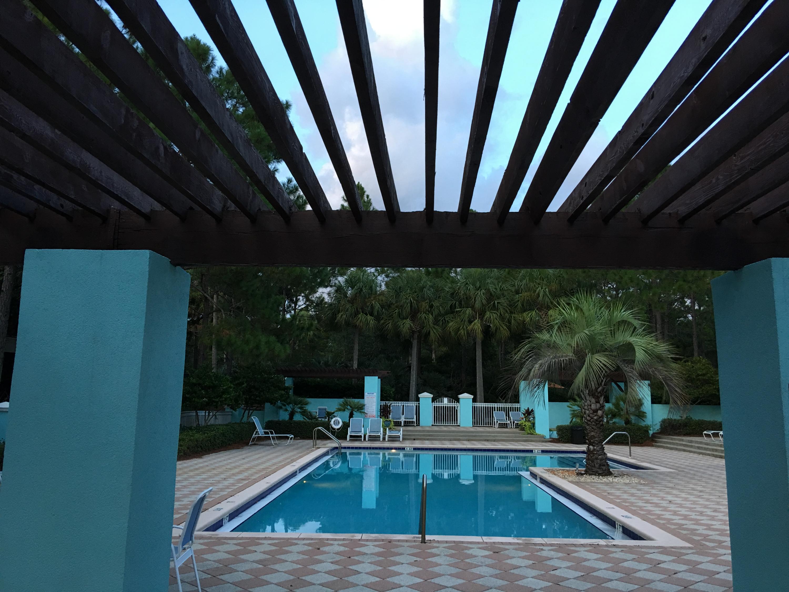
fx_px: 661
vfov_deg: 48.2
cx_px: 394
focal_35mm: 29
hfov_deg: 61.7
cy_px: 296
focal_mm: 4.15
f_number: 2.2
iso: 32
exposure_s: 1/15
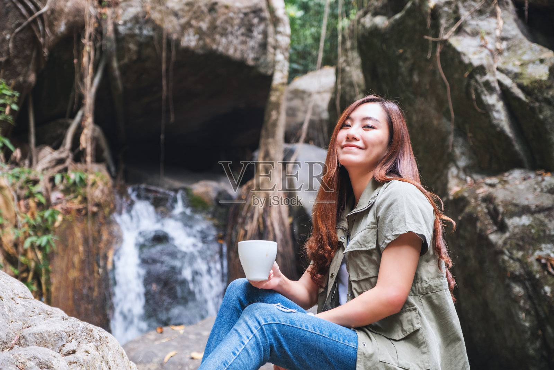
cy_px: 185
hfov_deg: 32.4
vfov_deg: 21.9
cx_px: 277
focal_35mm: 62
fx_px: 954
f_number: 2.8
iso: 250
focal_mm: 41.4
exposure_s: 1/60
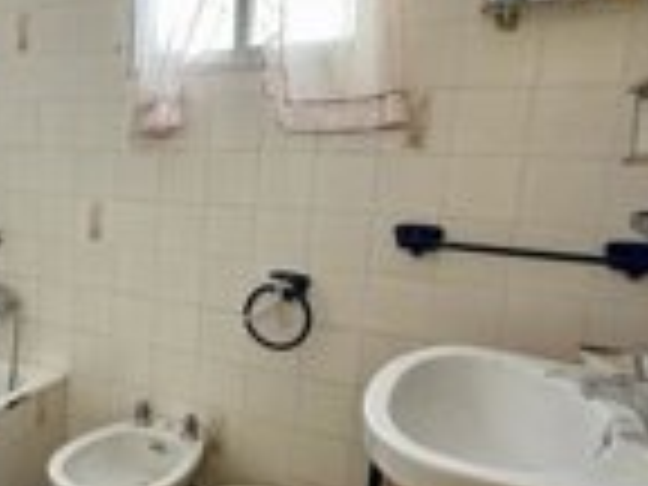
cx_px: 94
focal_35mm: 35
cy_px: 261
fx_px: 655
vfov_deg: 40.7
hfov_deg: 48.4
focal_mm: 2.22
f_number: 2.2
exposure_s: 1/60
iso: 640
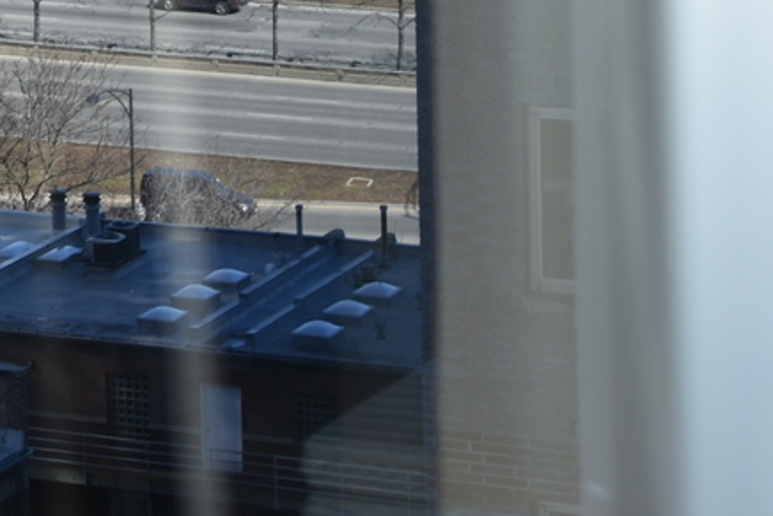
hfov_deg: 12.7
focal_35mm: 156
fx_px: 3351
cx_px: -223
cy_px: -310
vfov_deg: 8.6
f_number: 4
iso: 100
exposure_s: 1/250
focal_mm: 28
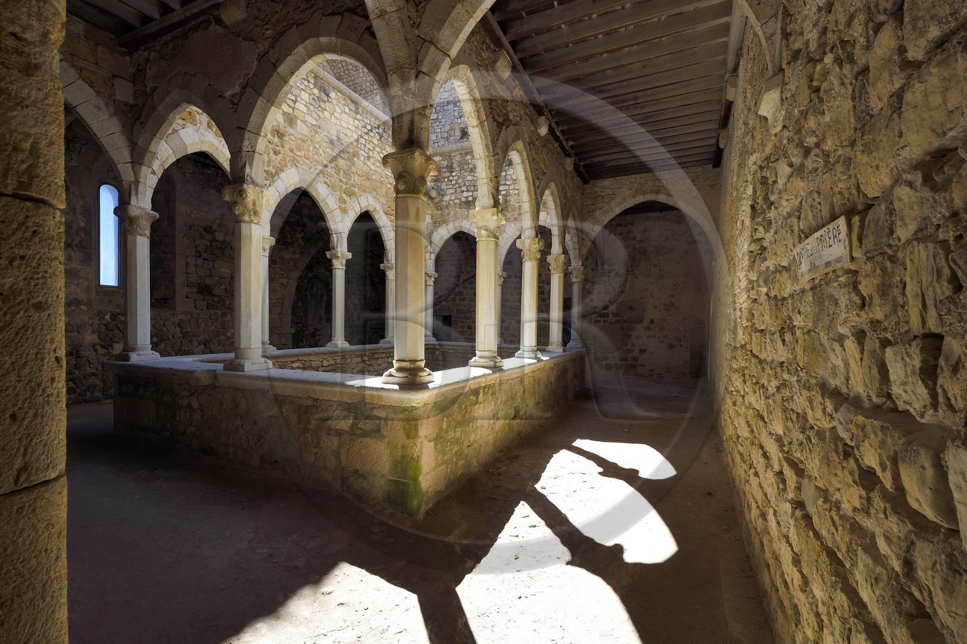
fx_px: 403
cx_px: 484
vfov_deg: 77.3
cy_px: 322
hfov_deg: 100.4
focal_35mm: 15
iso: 200
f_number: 13
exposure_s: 1/100
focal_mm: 15
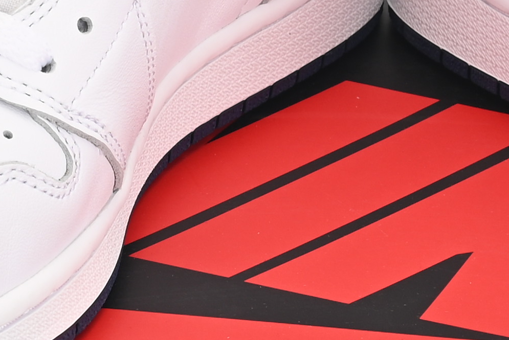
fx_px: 3933
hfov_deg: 7.4
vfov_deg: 5.0
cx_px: 388
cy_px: 189
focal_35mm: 278
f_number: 11
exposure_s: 1/200
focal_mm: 46
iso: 100
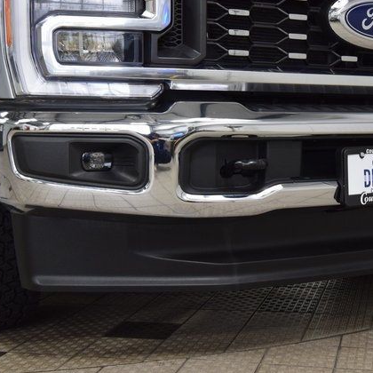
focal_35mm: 66
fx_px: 805
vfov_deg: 26.1
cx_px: 271
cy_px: 188
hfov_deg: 25.8
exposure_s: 1/60
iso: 1600
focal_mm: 34
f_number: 6.3
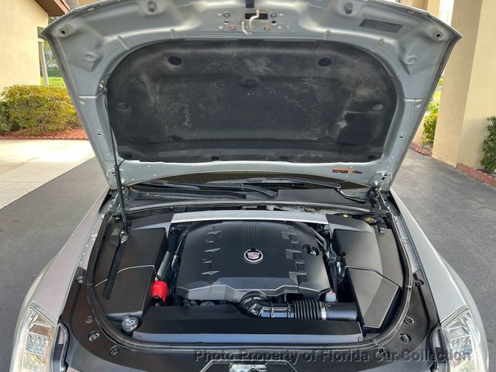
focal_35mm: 26
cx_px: 248
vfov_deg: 53.1
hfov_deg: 67.3
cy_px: 186
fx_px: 373
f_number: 1.5
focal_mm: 5.7
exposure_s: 1/121
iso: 50
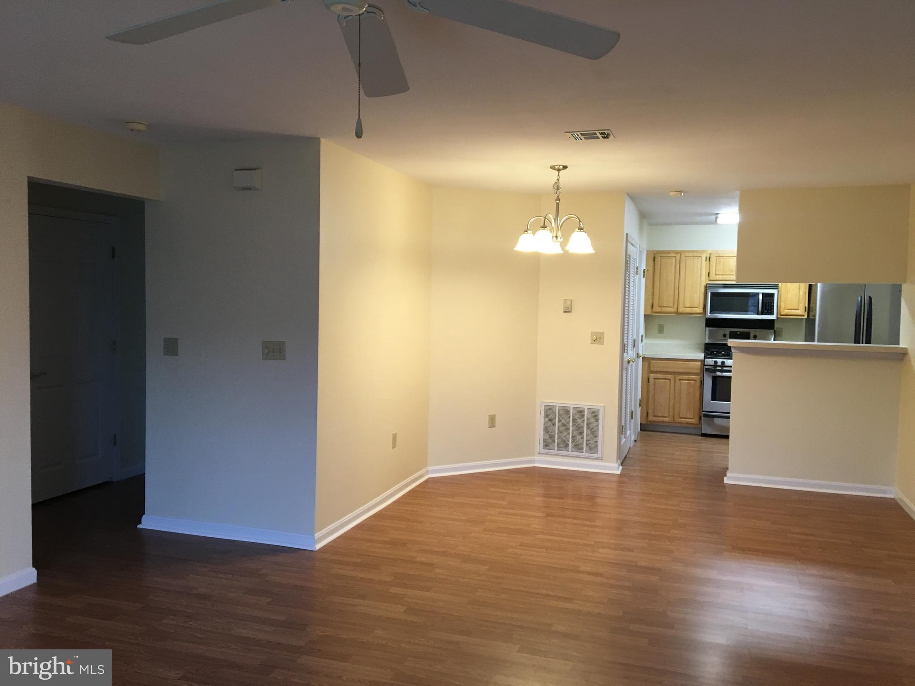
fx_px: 767
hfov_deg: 61.7
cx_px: 458
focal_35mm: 29
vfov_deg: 48.2
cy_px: 343
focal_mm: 4.15
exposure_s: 1/30
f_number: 2.2
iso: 80
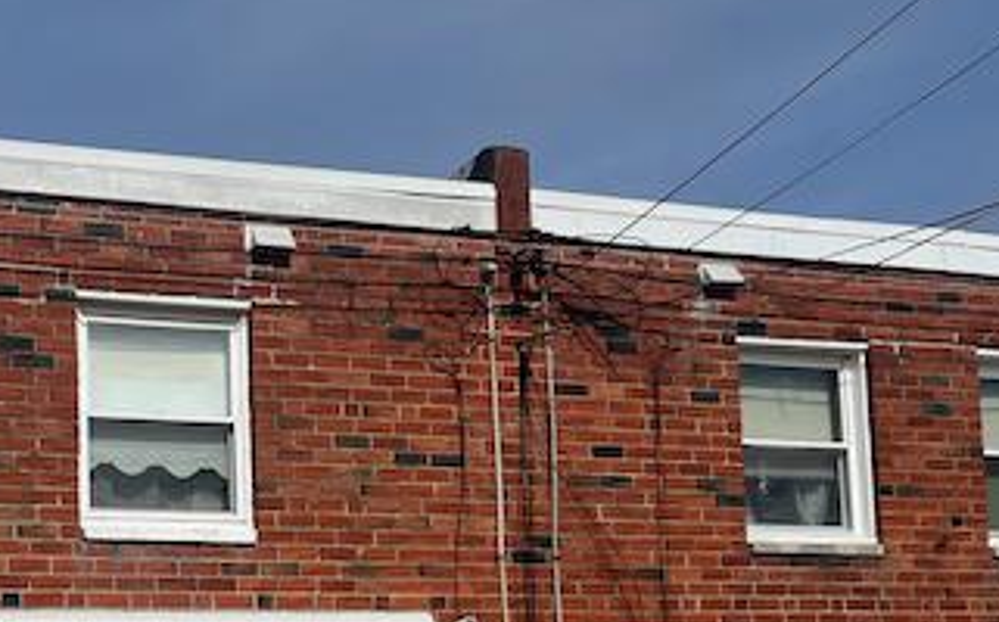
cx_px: 121
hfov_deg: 35.0
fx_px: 1496
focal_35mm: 55
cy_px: 625
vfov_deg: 22.6
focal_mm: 5.7
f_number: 1.5
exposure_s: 1/11364
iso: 50
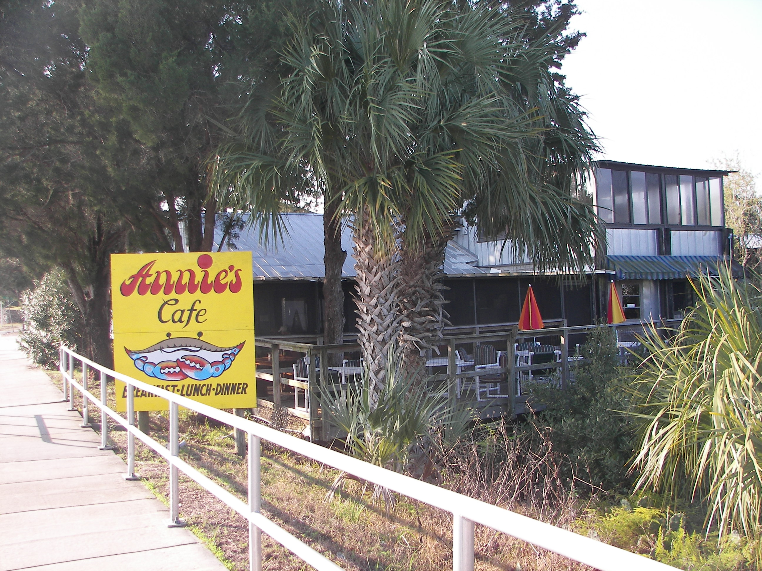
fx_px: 792
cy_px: 286
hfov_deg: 51.4
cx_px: 381
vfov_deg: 39.7
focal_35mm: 36
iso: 50
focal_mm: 6
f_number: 2.8
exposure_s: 1/160
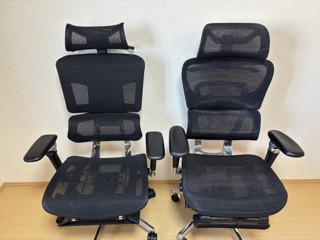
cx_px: 160
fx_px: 240
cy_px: 120
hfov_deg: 67.3
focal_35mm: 26
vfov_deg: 53.1
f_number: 1.6
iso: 125
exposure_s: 1/61
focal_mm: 5.96
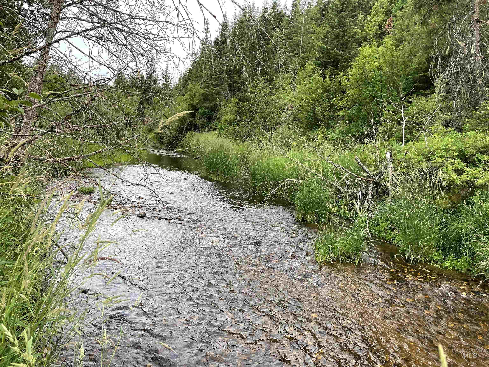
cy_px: 184
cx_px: 244
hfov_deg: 67.3
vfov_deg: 53.1
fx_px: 367
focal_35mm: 26
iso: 80
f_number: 1.6
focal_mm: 4.2
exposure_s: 1/121
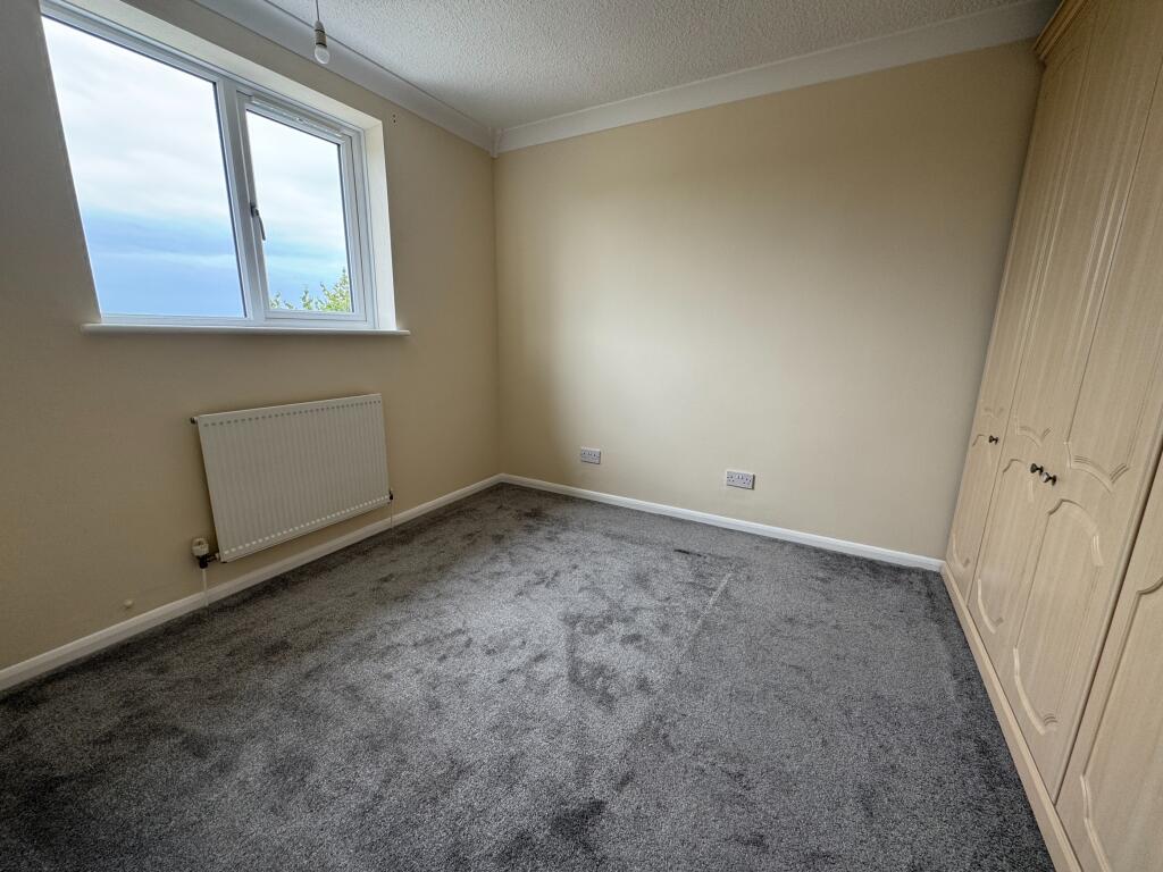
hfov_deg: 102.1
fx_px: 470
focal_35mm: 14
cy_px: 436
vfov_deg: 85.7
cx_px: 582
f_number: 2.2
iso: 50
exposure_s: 1/99
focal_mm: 2.22
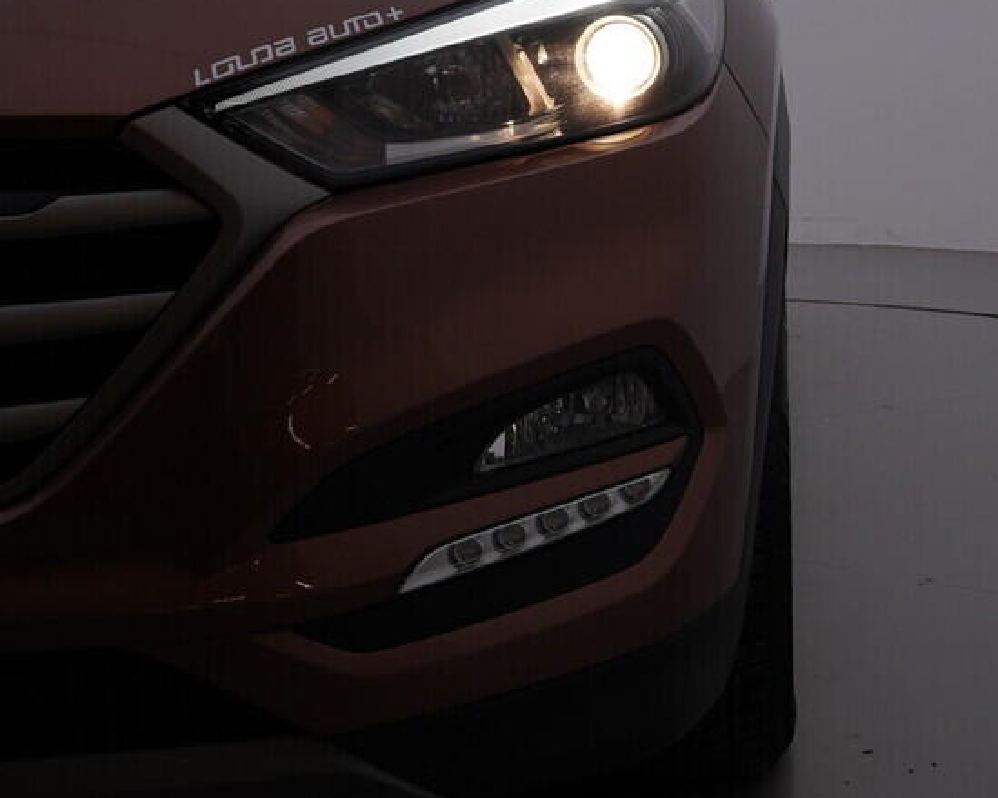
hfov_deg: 29.1
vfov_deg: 24.1
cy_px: 248
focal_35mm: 63
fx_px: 1860
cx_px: 858
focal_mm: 24
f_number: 6.3
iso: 125
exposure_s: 1/160
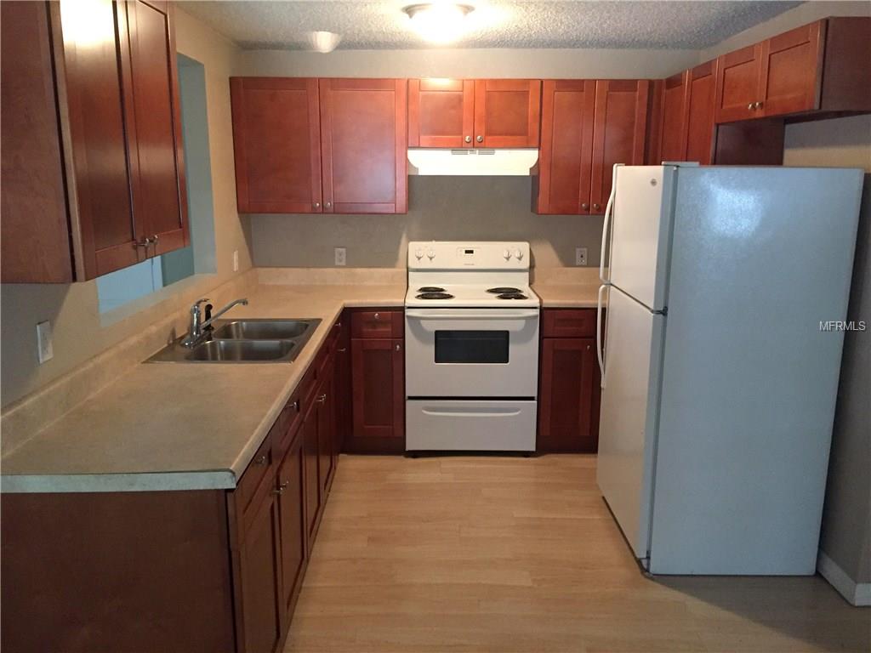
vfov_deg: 48.2
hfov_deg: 61.7
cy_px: 326
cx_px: 436
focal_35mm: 29
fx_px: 730
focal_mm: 4.15
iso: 250
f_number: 2.2
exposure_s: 1/15
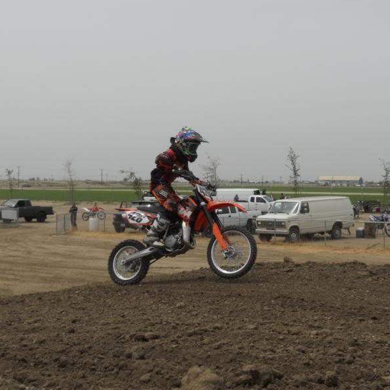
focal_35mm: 55
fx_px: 701
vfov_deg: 31.1
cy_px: 195
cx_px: 241
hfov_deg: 31.0
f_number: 4.3
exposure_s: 1/1250
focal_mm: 8.2
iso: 80
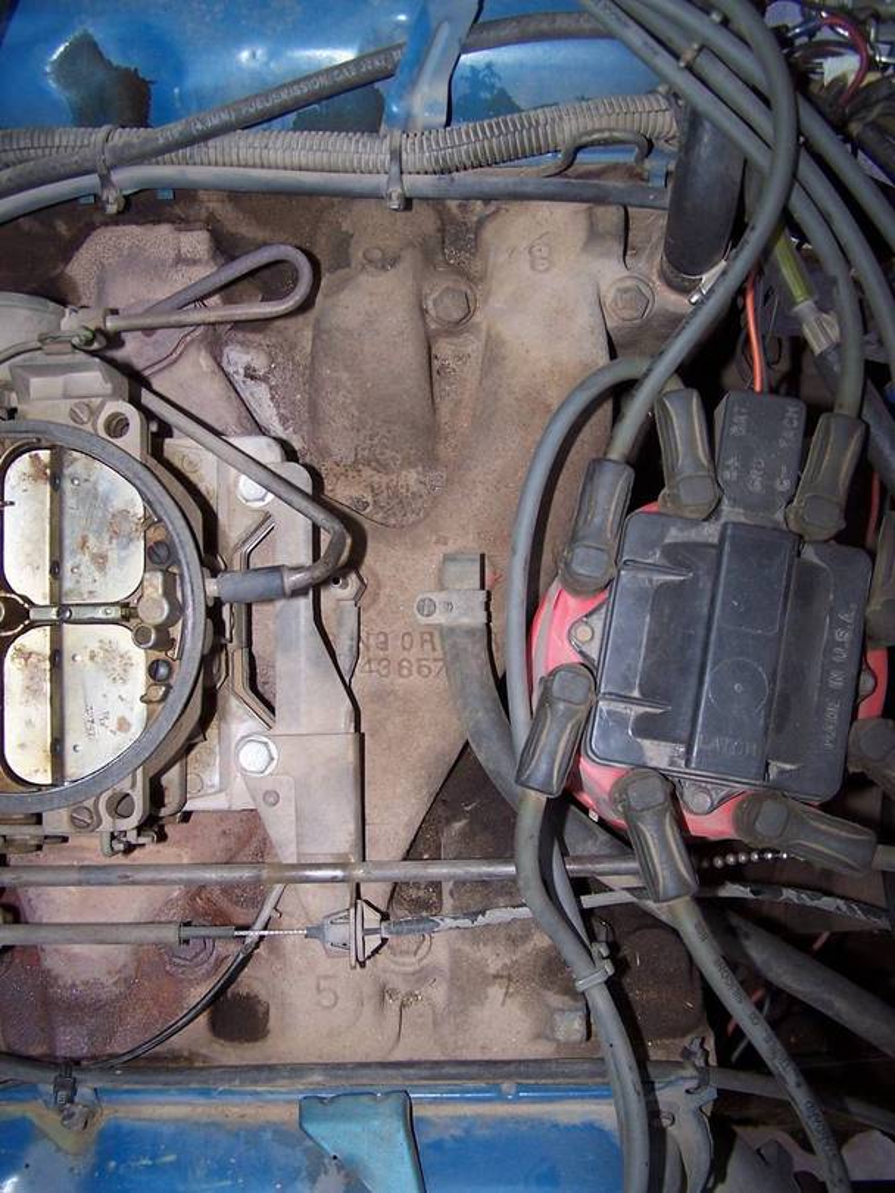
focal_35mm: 38
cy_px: 596
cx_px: 448
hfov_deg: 37.7
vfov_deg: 49.0
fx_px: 1309
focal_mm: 6.3
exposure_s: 1/60
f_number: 2.8
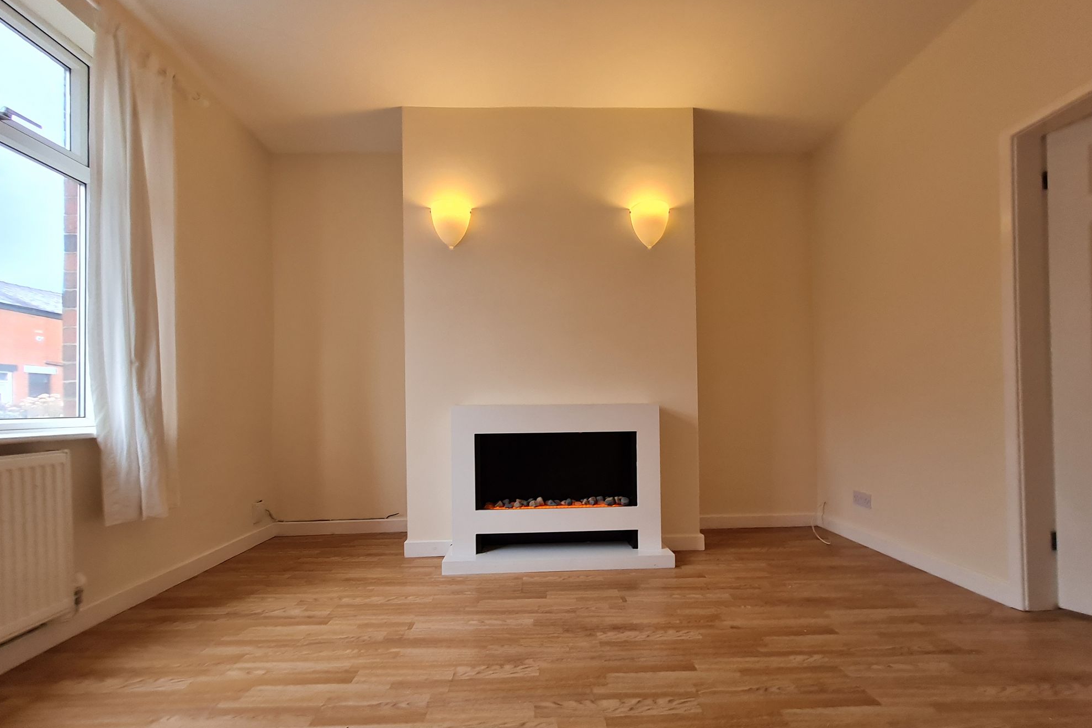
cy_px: 393
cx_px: 543
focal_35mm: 14
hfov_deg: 104.2
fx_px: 425
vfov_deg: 81.1
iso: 80
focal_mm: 1.74
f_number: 2.2
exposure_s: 1/50
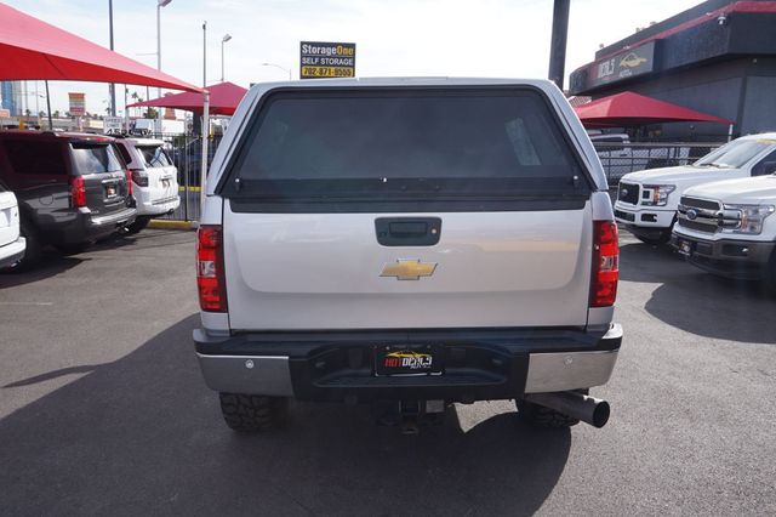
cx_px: 388
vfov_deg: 43.6
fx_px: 646
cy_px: 258
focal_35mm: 30
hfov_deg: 62.0
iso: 100
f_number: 11
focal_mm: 20
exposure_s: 1/100
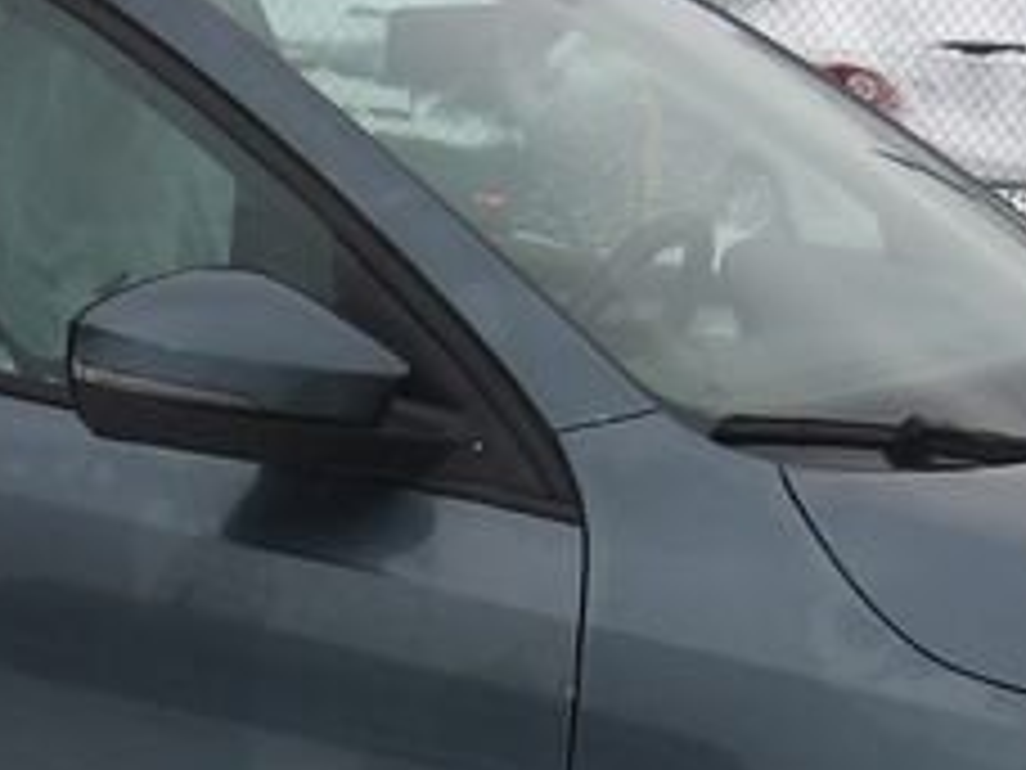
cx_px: 230
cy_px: 608
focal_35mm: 121
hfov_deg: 16.2
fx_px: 3586
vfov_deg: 12.2
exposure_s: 1/485
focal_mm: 4.9
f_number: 3
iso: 100
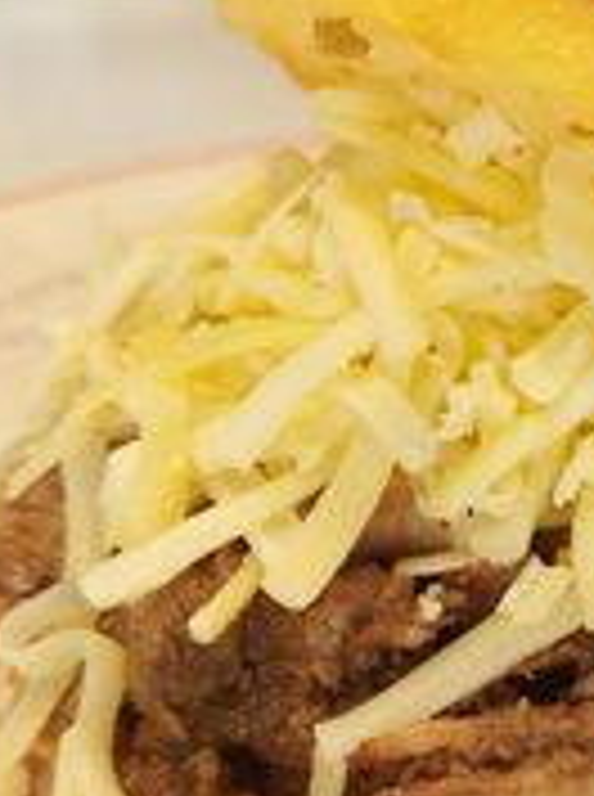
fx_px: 1332
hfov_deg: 24.5
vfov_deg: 33.3
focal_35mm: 58
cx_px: 518
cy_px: 402
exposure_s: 1/50
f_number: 1.8
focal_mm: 5.23
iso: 125
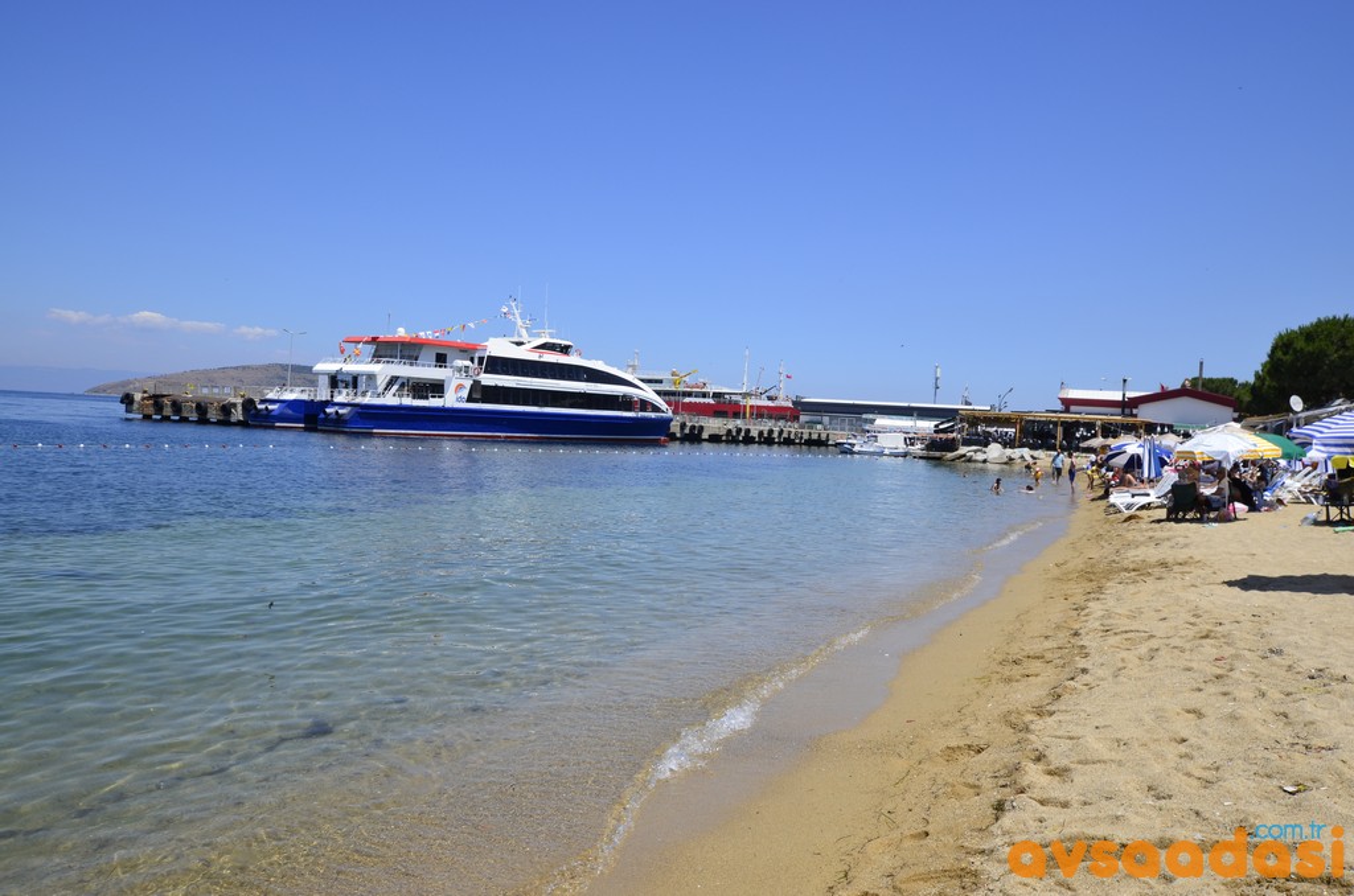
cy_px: 448
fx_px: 1126
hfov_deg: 62.0
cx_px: 677
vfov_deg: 43.4
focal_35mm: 30
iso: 200
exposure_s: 1/350
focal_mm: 20
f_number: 11
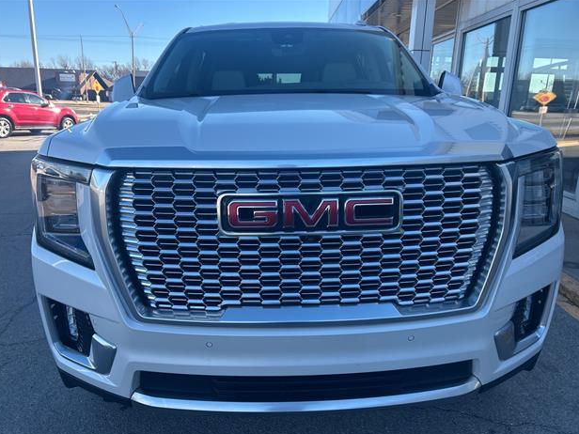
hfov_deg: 65.3
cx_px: 294
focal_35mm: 27
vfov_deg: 51.4
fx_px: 452
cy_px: 222
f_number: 1.5
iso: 50
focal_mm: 5.7
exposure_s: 1/965
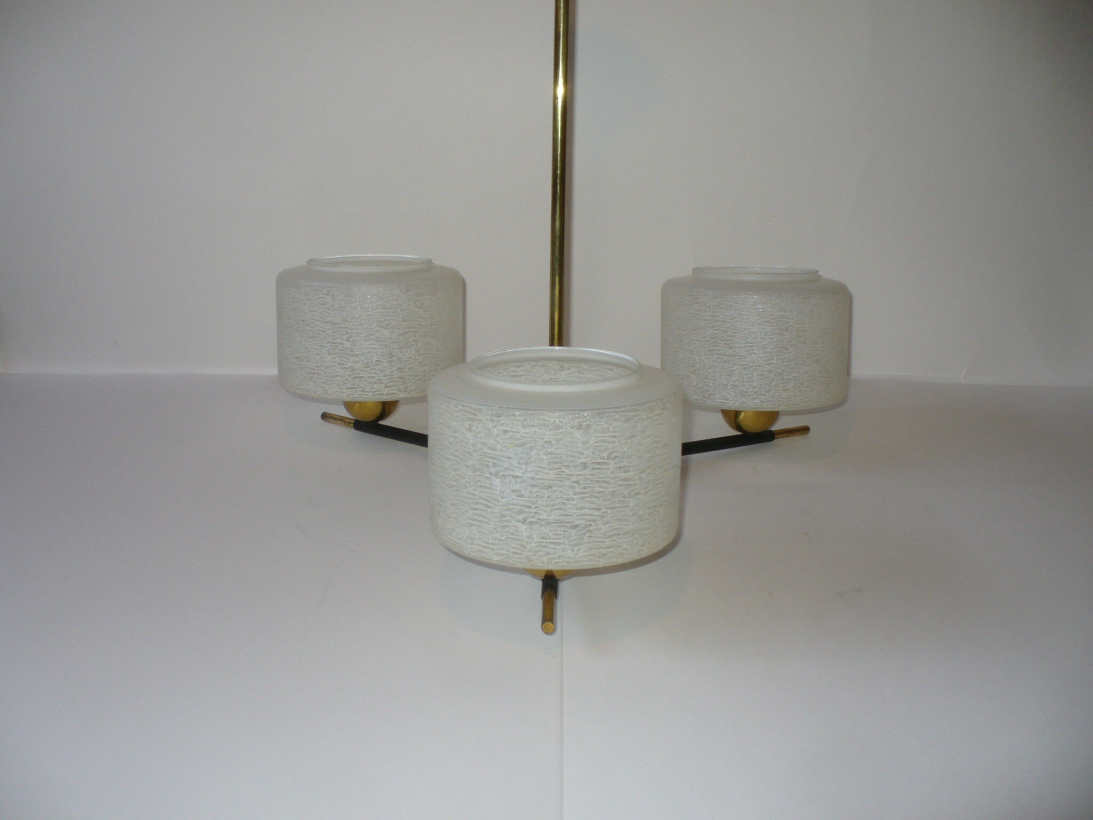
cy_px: 410
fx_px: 1168
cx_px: 546
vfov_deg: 38.7
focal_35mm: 37
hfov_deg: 50.1
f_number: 2.8
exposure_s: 1/30
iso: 100
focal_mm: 6.1
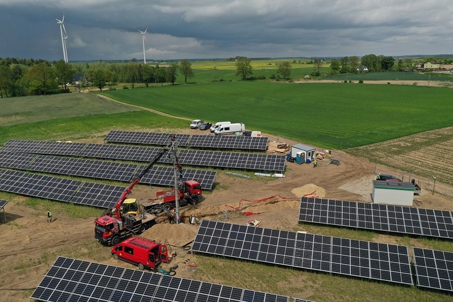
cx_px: 226
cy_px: 151
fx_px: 352
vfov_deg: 46.4
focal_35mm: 28
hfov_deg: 65.5
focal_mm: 10.26
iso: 100
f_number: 4.5
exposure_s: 1/200
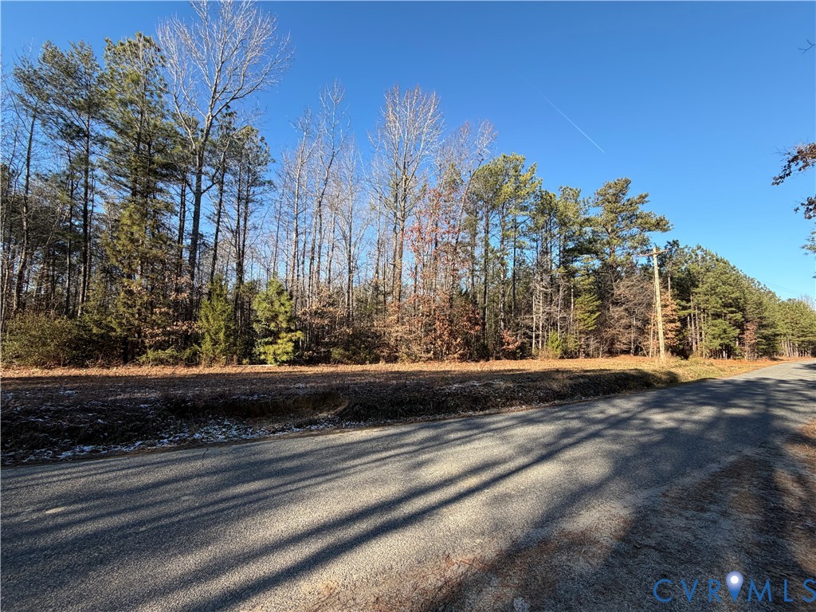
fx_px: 330
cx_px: 408
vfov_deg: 85.7
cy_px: 306
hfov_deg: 102.1
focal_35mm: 14
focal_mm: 2.22
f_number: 2.2
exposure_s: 1/518
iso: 40
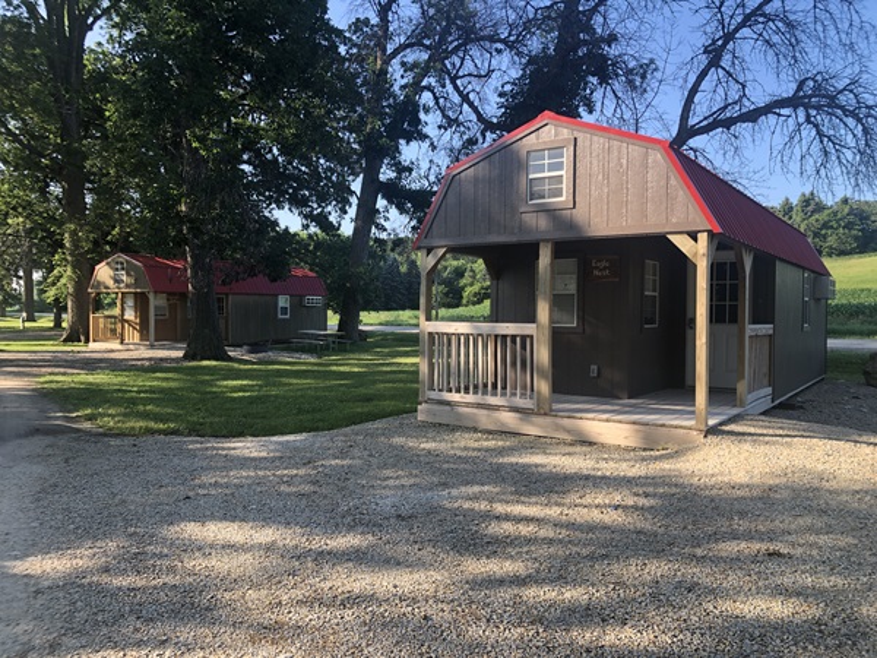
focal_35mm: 28
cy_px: 329
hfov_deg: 63.4
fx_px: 709
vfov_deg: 49.7
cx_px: 438
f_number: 1.8
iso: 20
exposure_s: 1/216
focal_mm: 3.99
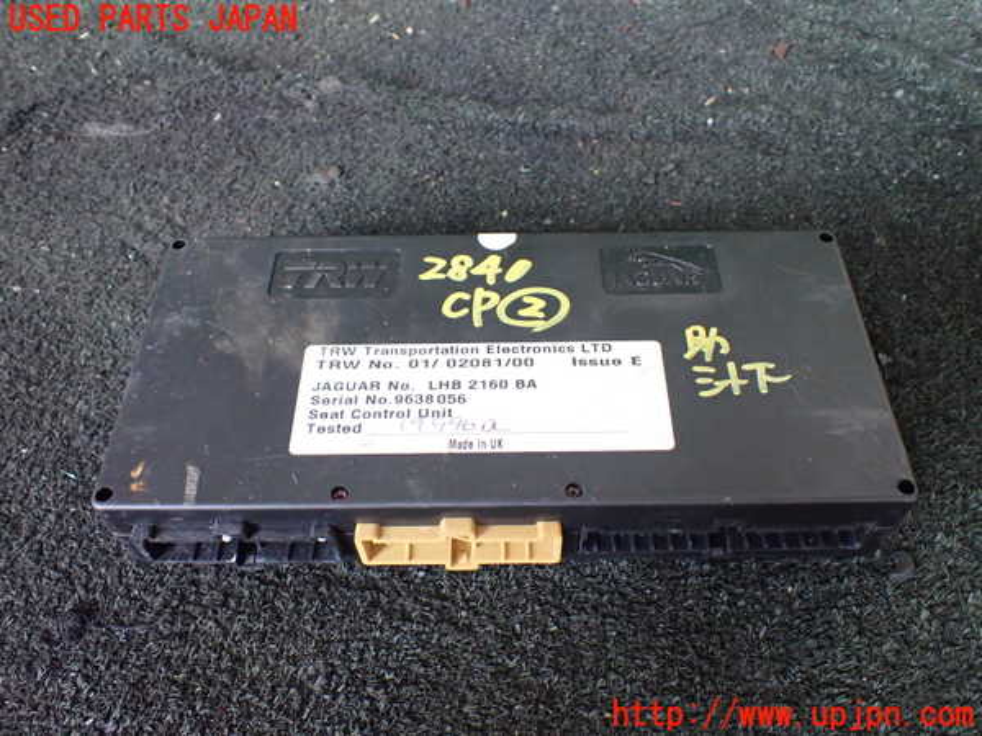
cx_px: 491
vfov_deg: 46.8
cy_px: 368
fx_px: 851
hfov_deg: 60.0
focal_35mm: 30
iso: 640
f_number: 2.3
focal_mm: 5.4
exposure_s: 1/125
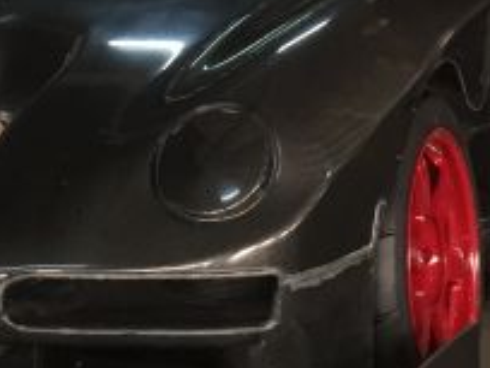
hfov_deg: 14.1
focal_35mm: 139
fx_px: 1968
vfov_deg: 10.0
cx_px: 92
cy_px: -317
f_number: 2.2
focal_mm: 4.15
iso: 80
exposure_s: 1/30
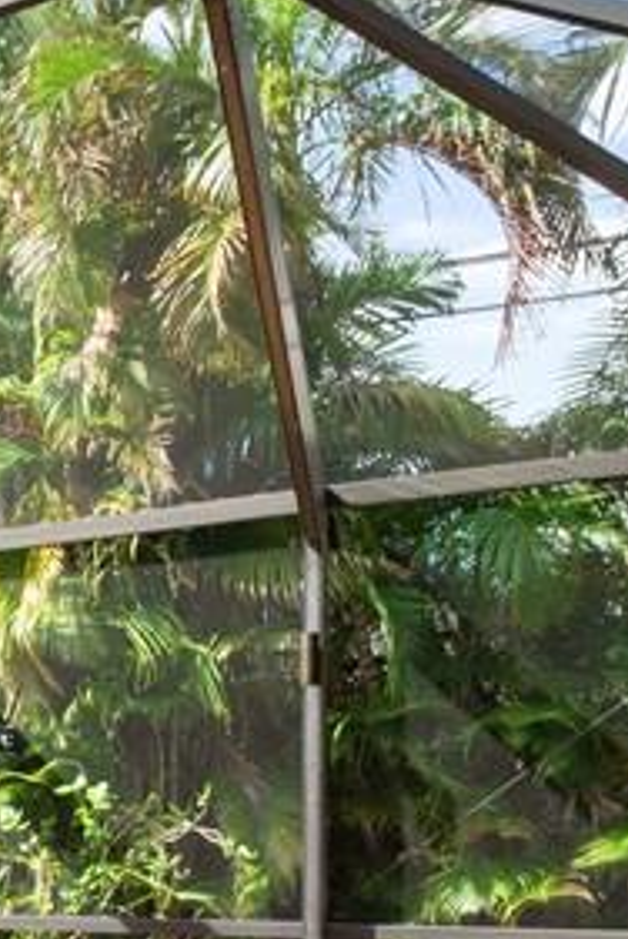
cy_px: 896
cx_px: -548
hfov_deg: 18.8
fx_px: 1383
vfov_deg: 34.7
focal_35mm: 53
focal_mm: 7
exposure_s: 1/60
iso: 200
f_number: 7.1
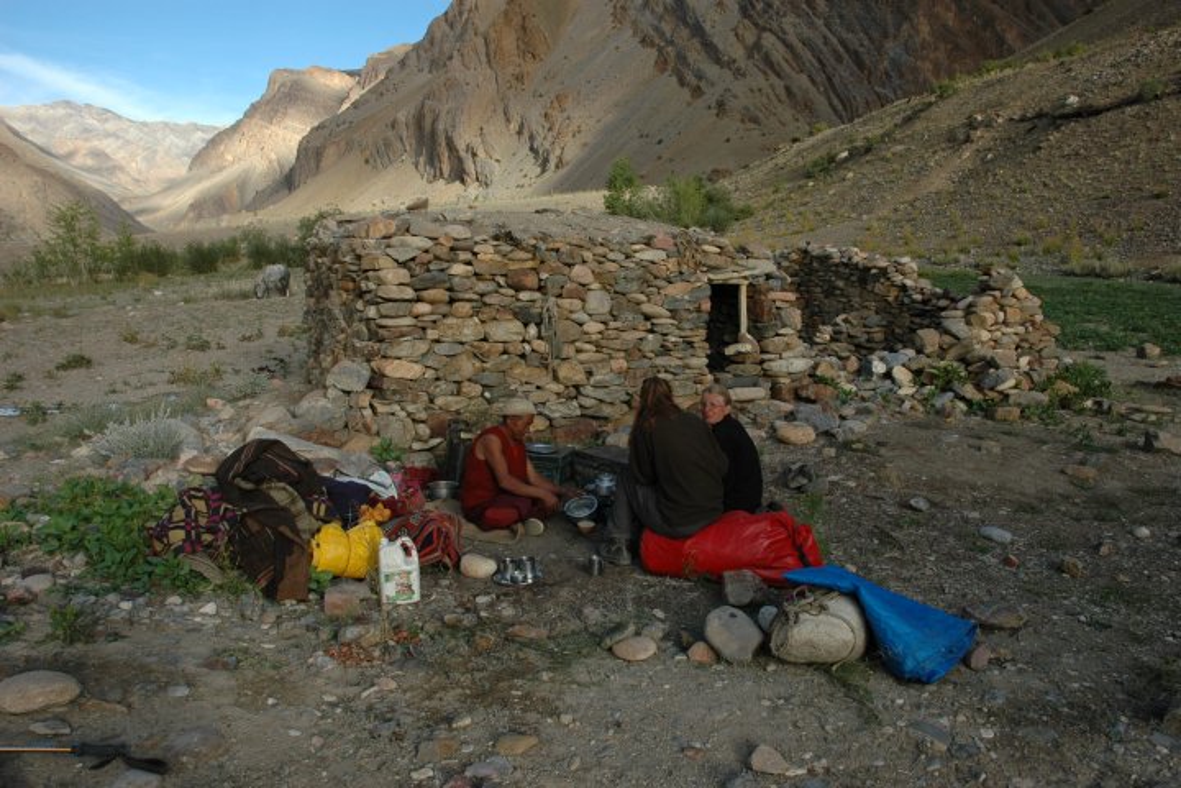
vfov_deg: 47.9
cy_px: 394
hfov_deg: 67.4
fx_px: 886
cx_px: 590
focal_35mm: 27
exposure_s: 1/200
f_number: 7.1
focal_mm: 18
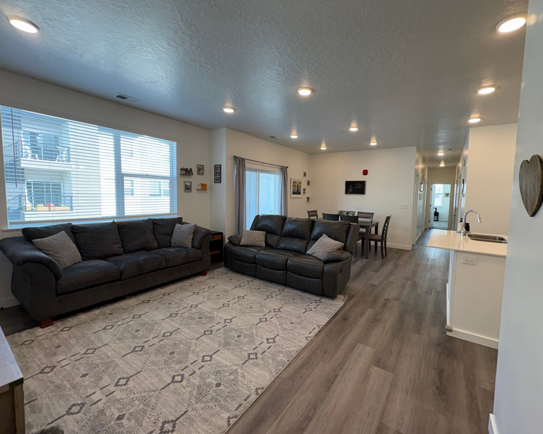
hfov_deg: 96.6
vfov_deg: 84.0
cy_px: 211
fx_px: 241
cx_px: 291
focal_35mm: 15
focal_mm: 2.22
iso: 80
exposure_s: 1/120
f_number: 2.2
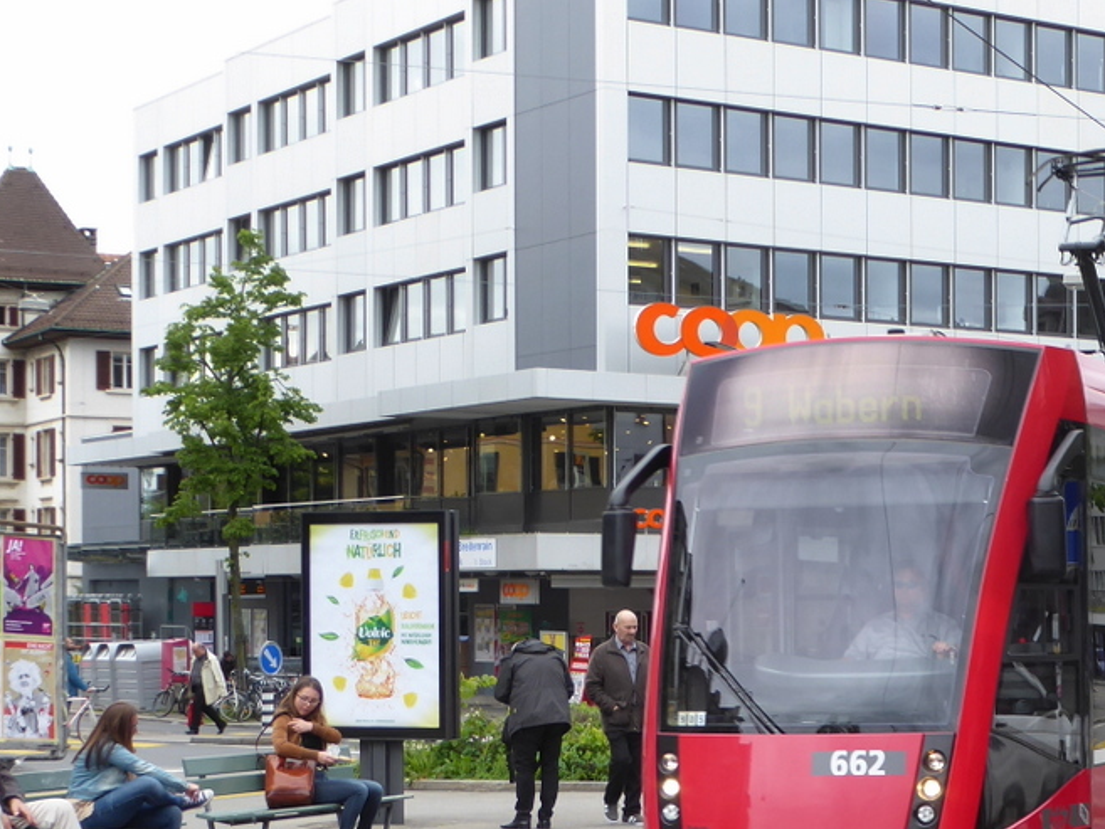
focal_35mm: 84
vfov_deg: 17.5
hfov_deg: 22.7
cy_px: 620
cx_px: 992
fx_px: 2682
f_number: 3.9
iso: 80
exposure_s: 1/125
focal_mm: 7.8
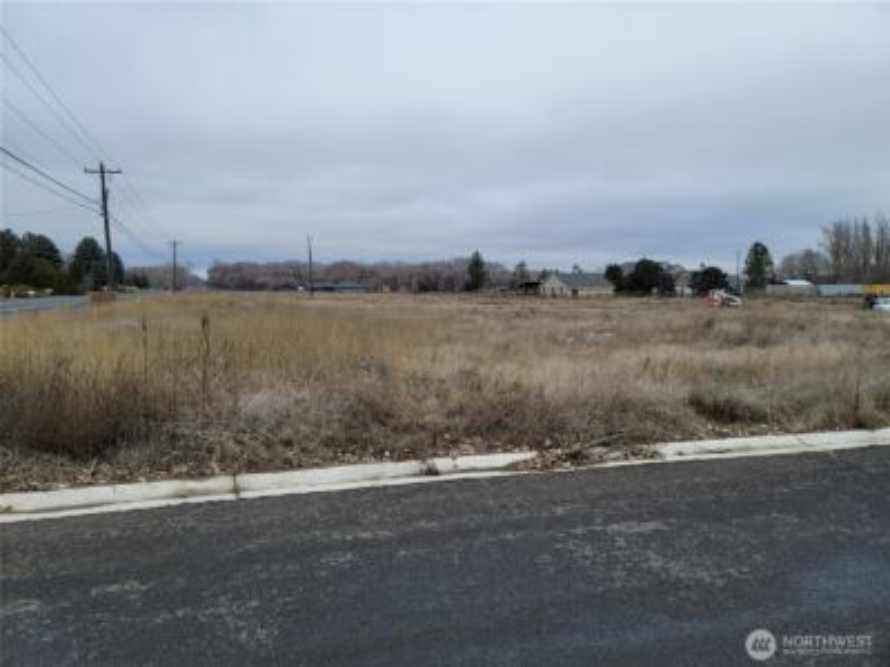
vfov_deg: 54.9
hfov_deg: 69.4
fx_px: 643
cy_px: 334
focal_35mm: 25
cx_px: 445
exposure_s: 1/342
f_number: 1.8
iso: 20
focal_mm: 7
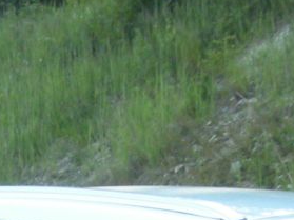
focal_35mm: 182
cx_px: 251
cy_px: 562
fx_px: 1545
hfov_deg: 10.8
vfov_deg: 7.5
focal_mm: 5.7
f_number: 5.7
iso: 200
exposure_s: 1/141
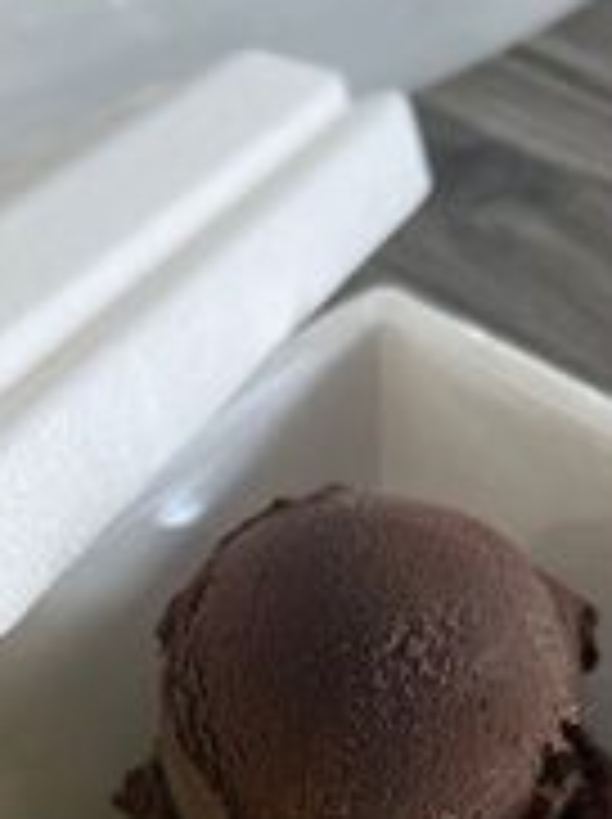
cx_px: 99
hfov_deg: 23.5
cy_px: 900
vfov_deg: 28.8
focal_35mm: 61
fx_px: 1441
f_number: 1.5
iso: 50
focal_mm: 5.7
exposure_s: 1/100
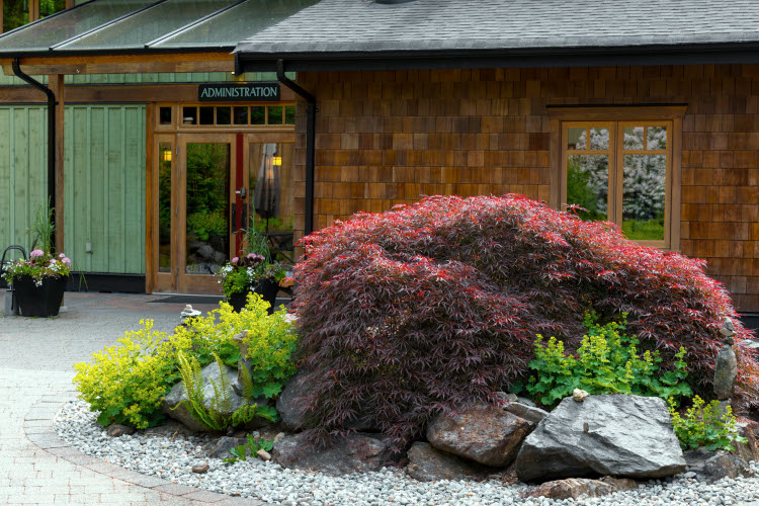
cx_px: 380
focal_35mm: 70
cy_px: 253
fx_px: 1476
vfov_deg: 19.5
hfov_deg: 28.8
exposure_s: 1/40
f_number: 8
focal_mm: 70
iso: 64
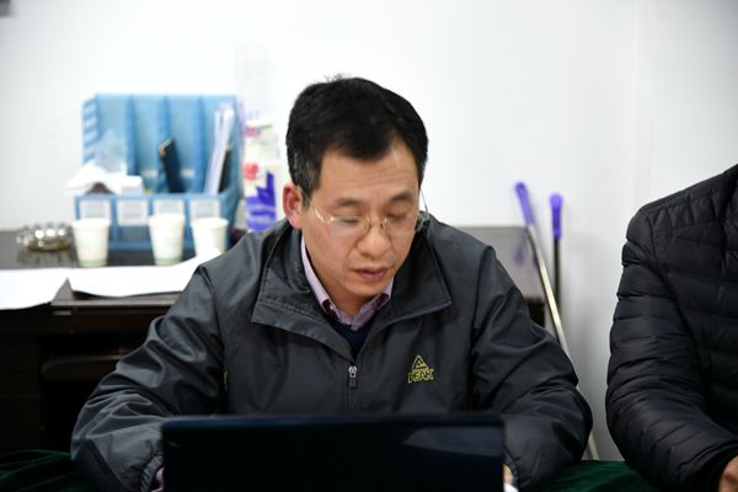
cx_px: 369
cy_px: 246
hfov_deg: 26.0
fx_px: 1599
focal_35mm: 78
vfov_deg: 17.5
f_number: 4
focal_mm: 78
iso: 100
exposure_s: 1/2
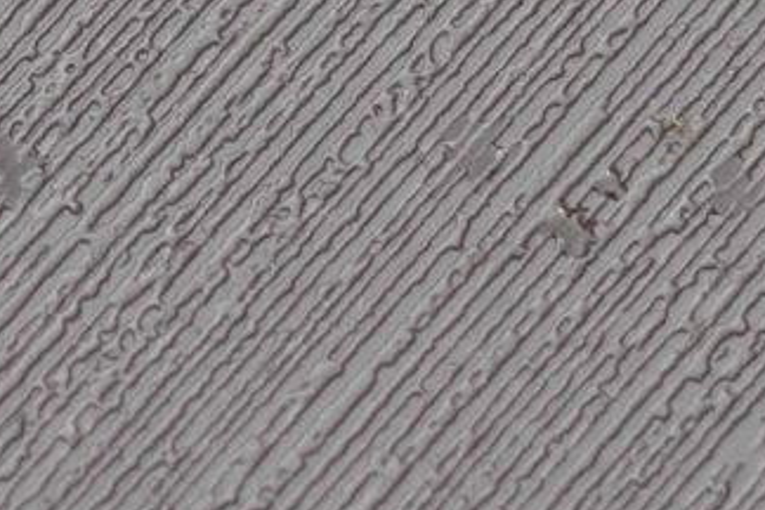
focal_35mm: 474
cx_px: -829
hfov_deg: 4.3
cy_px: -417
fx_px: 10072
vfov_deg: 2.9
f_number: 3.2
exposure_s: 1/320
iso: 250
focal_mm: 50
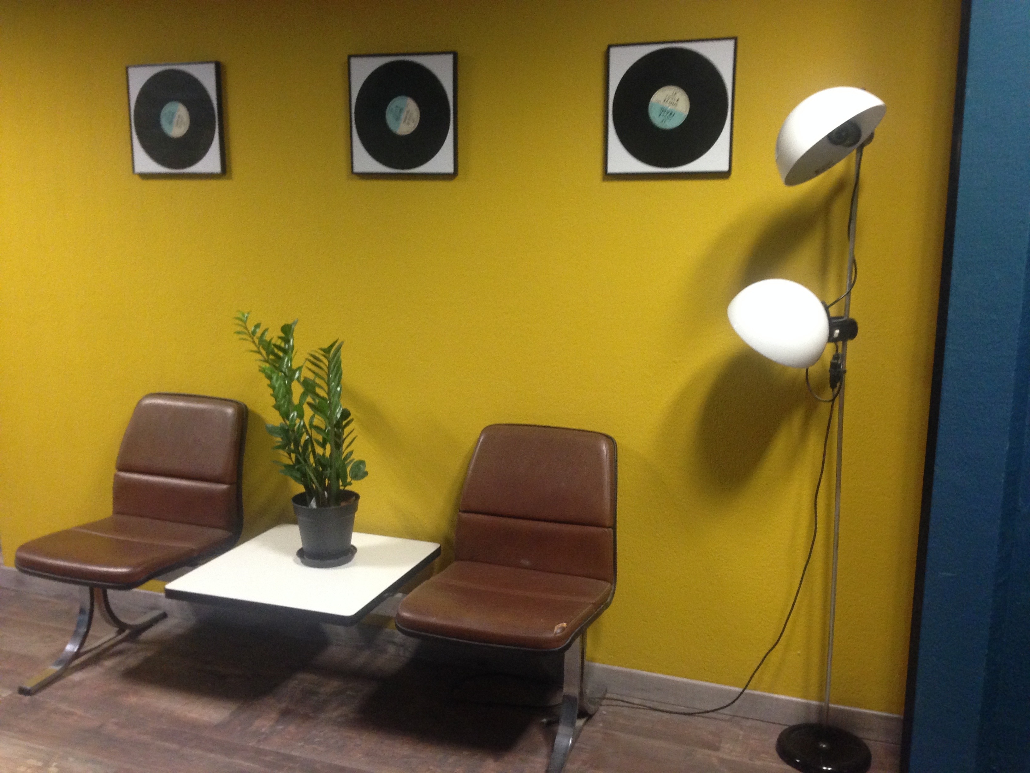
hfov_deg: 55.4
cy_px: 386
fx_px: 982
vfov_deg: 42.9
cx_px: 515
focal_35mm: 33
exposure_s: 1/20
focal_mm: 4.12
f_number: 2.4
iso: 250
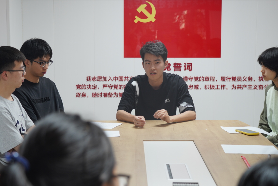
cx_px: 129
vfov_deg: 20.3
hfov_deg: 30.0
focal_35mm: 67
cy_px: 89
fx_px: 518
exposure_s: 1/50
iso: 320
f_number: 4
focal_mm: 49
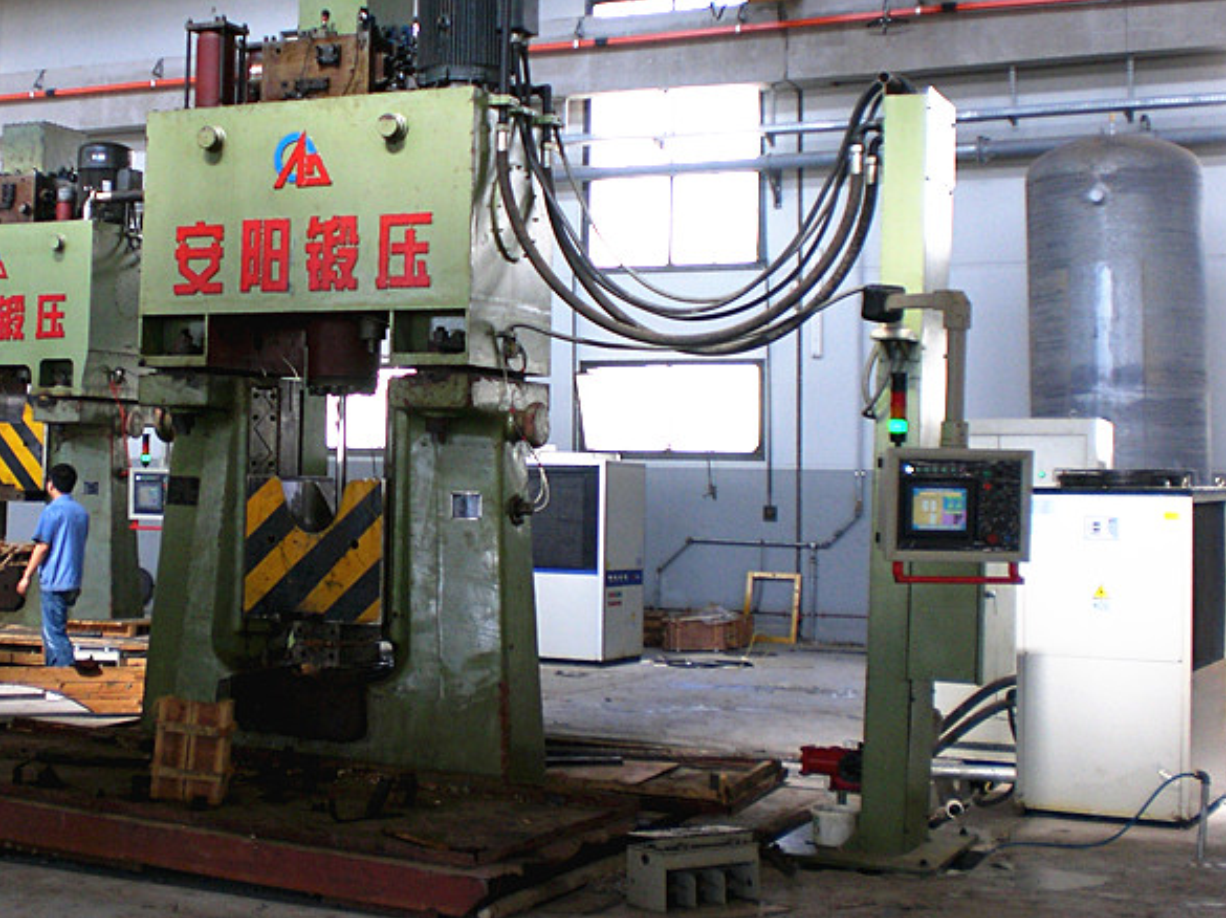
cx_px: 484
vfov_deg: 27.9
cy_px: 325
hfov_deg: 36.7
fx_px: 1841
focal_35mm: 52
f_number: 3.1
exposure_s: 1/100
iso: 100
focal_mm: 6.3
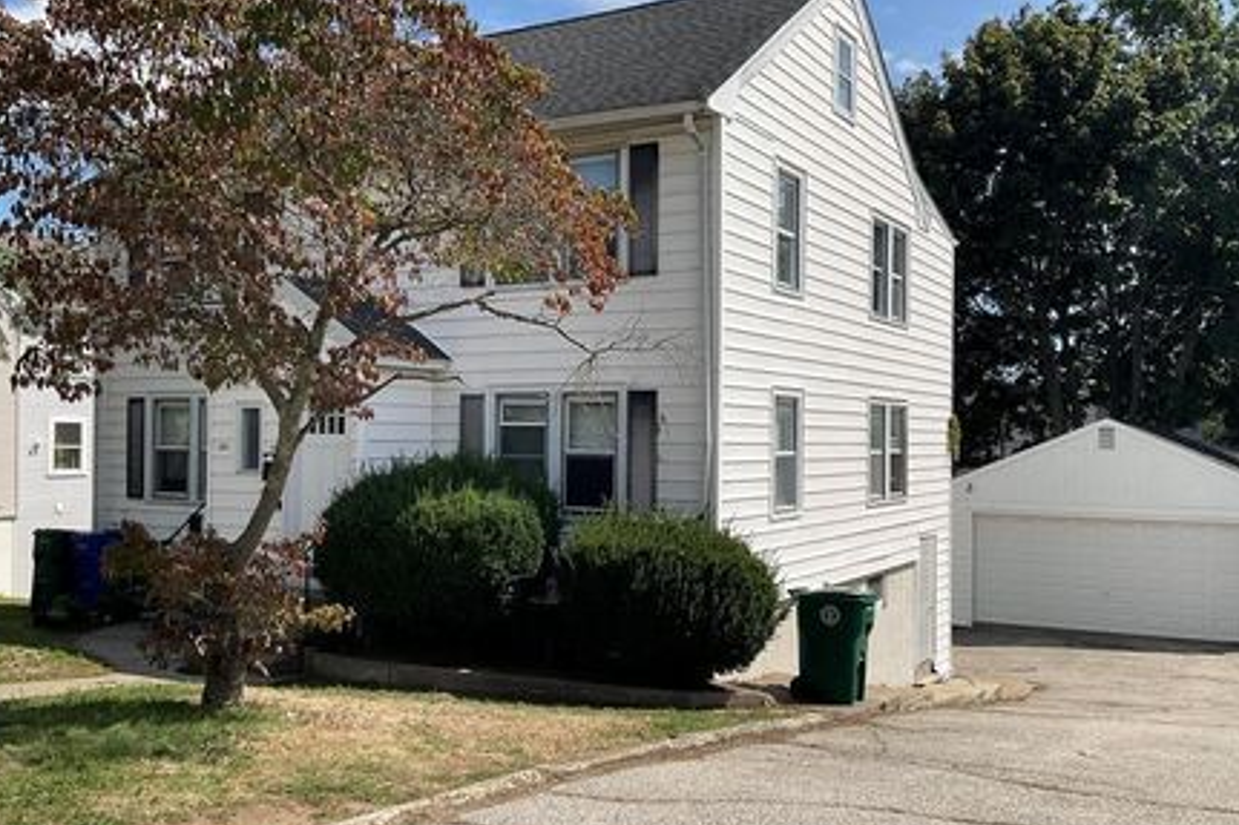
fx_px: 1204
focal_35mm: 35
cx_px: 632
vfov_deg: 37.8
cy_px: 441
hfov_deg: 54.4
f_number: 1.8
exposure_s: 1/2959
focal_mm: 3
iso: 20
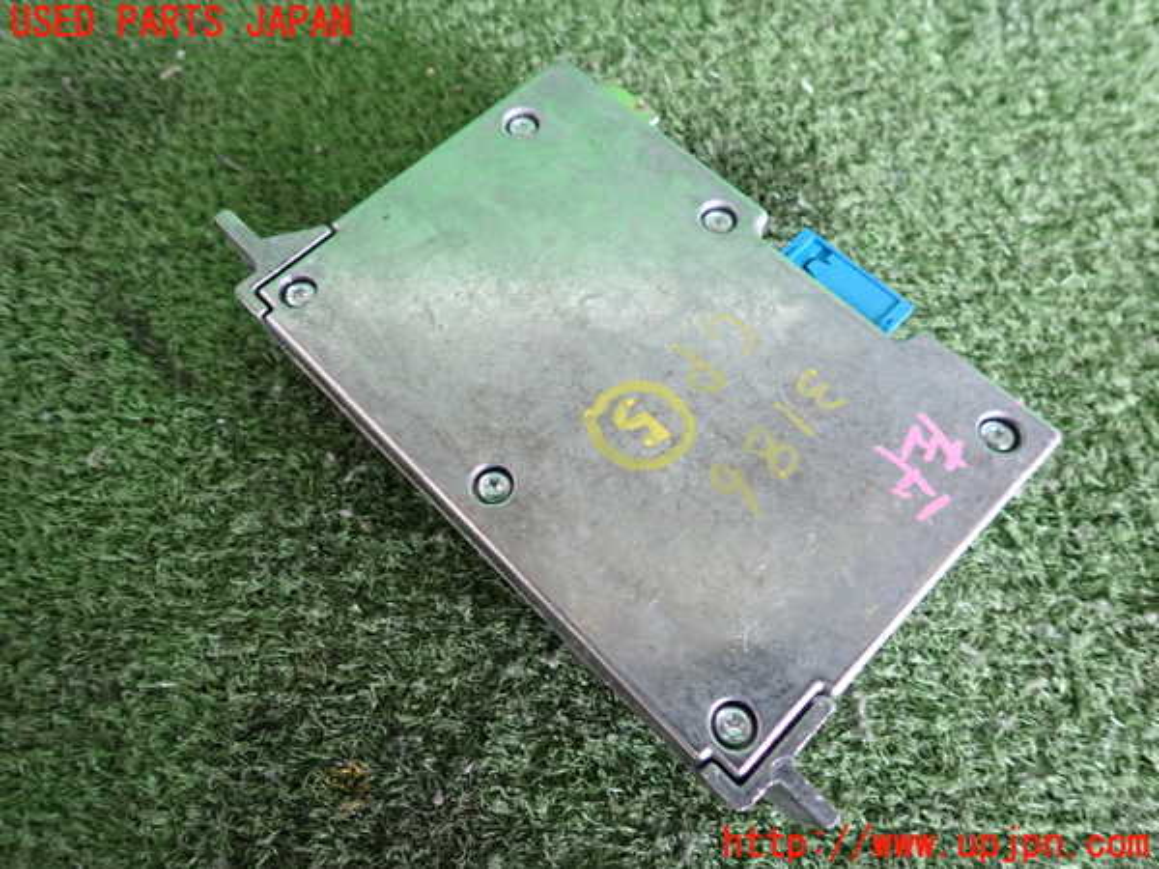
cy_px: 434
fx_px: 837
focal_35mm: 25
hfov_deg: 69.4
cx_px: 580
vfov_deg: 54.9
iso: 400
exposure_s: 1/30
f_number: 2
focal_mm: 4.5
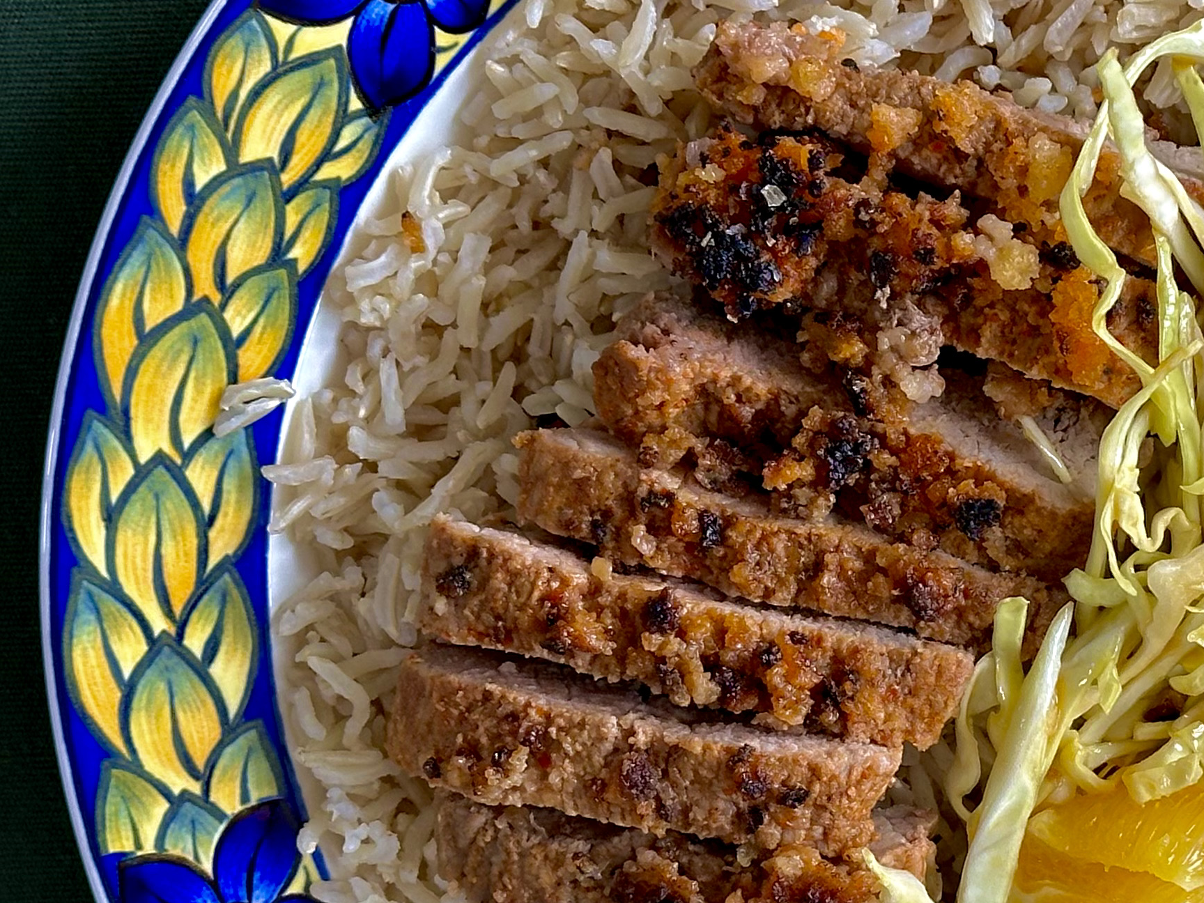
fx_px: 3896
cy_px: 569
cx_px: 1070
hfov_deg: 17.3
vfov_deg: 13.2
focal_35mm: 112
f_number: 1.78
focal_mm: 6.86
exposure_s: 1/50
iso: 50
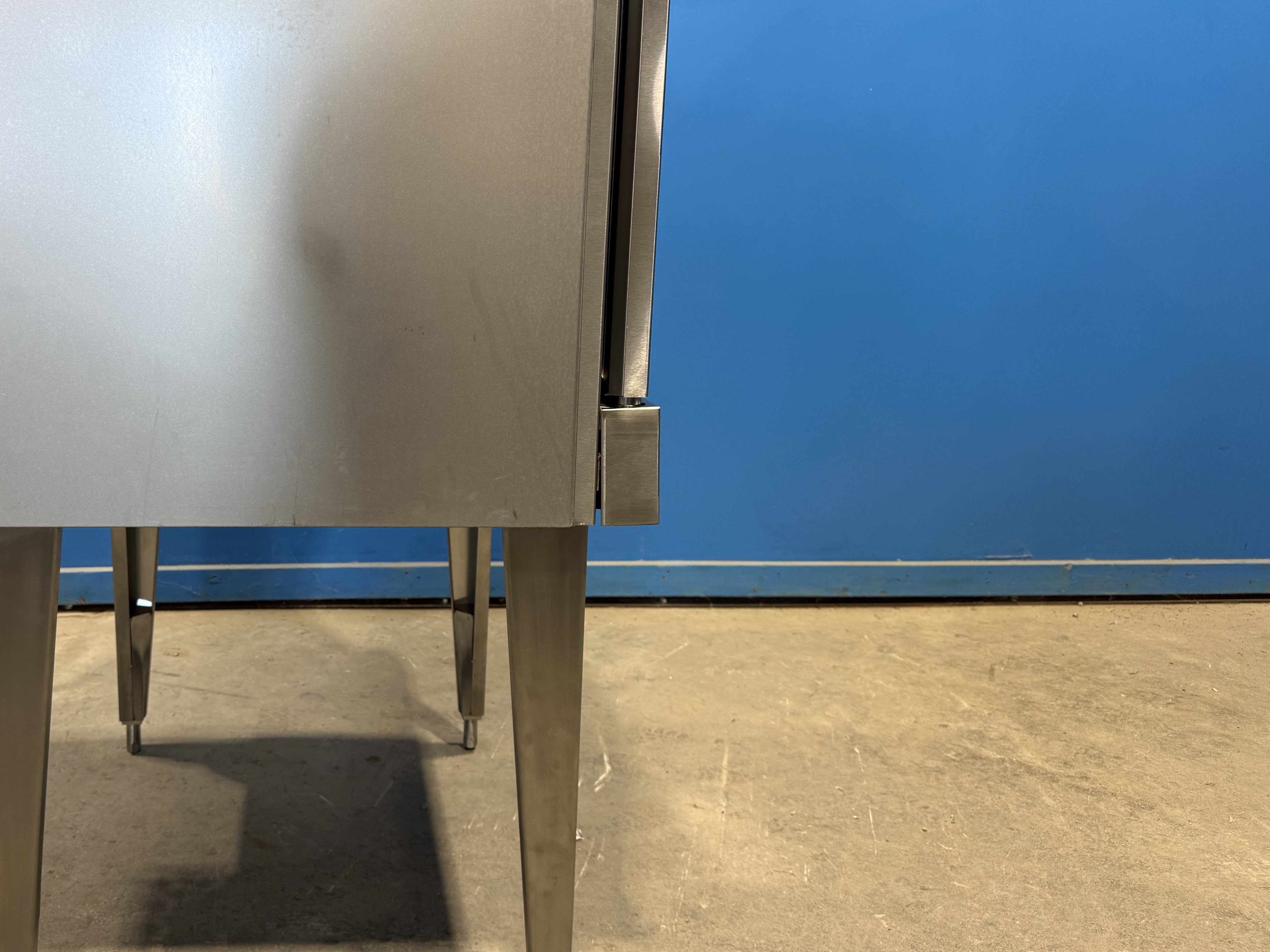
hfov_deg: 54.0
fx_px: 1211
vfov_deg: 42.9
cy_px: 433
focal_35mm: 33
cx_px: 404
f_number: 1.78
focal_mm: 6.76
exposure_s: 1/120
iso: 100
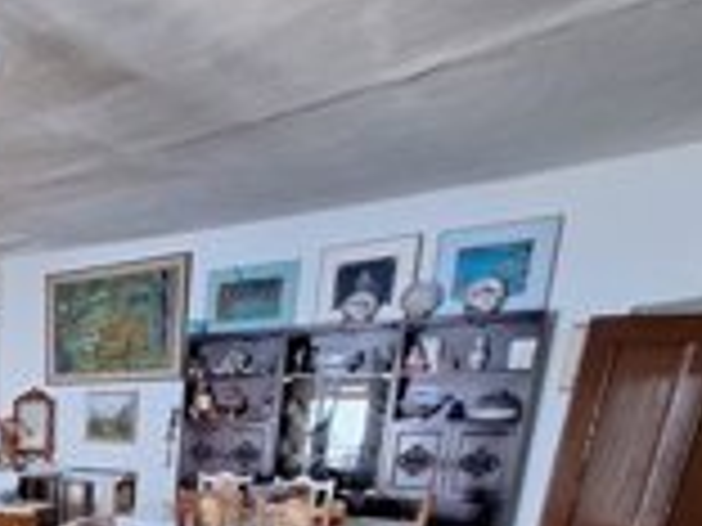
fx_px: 608
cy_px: 580
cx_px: 22
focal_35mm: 30
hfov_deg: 50.3
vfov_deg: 38.6
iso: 320
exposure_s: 1/24
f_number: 2.2
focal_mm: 1.74
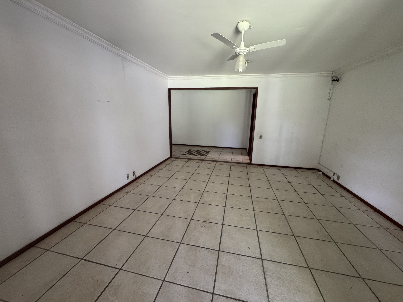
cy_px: 151
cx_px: 202
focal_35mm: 14
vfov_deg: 85.7
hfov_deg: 102.1
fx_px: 163
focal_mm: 2.22
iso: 500
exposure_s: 1/60
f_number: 2.2
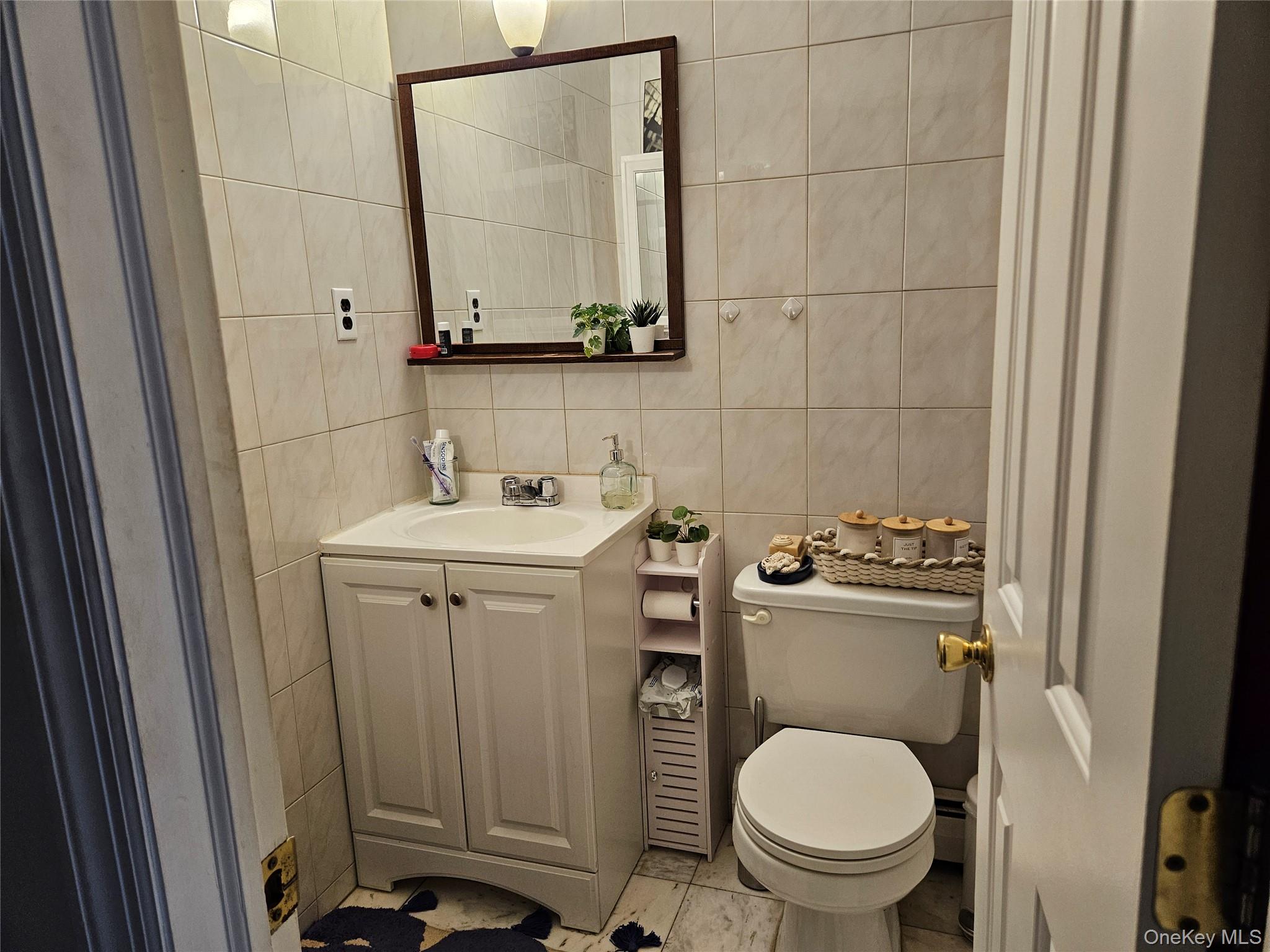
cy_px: 476
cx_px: 635
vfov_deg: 58.9
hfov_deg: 73.9
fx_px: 844
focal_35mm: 23
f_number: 1.8
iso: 250
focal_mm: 5.4
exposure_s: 1/120
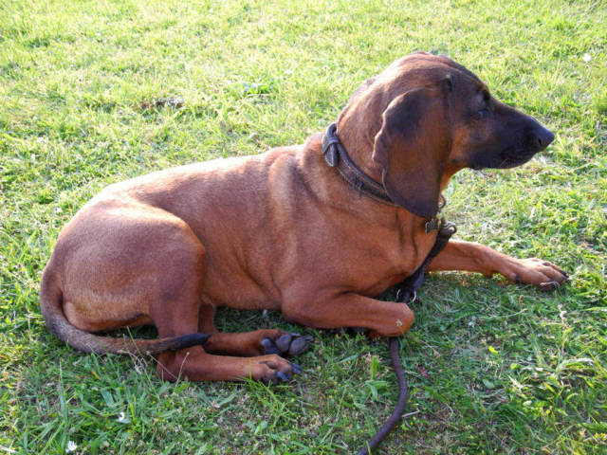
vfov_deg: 40.7
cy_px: 228
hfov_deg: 52.6
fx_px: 614
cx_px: 304
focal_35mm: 35
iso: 100
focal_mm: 7.4
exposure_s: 1/125
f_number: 3.2
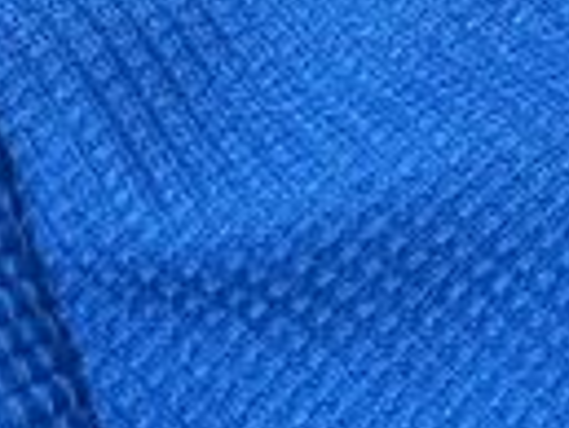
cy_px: -741
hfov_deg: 7.3
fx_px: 3389
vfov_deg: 6.7
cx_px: 2205
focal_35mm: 206
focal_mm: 5.1
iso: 160
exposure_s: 1/60
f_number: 1.6
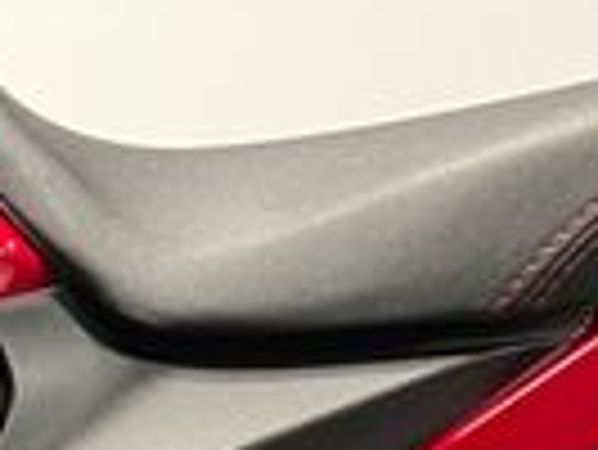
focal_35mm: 125
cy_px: 1058
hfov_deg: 13.0
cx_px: -706
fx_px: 2161
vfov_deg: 10.4
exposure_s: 1/33
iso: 640
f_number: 1.6
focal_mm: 5.1
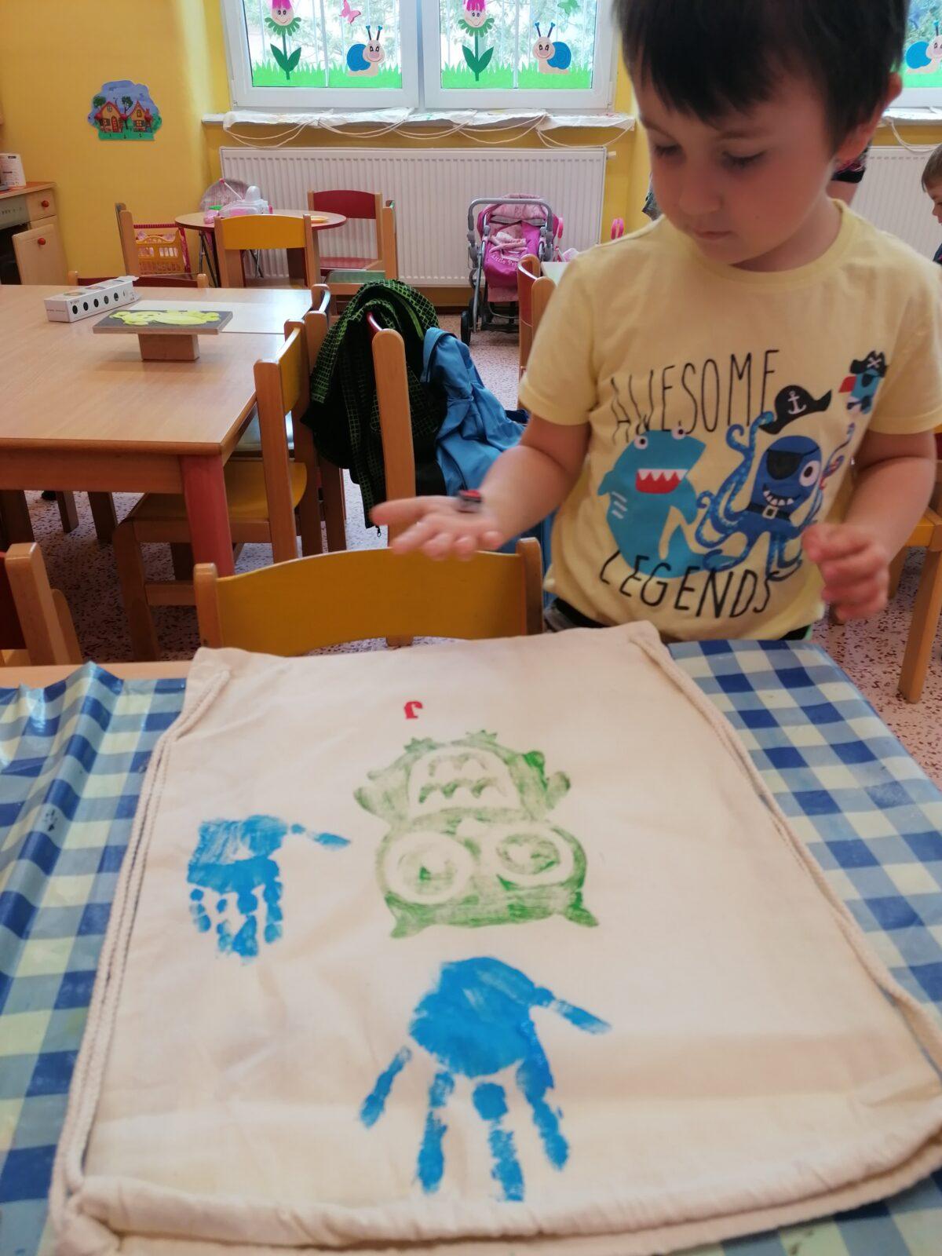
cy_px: 628
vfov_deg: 65.3
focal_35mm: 27
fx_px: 980
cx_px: 471
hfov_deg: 51.4
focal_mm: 4.75
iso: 50
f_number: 1.8
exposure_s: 1/50
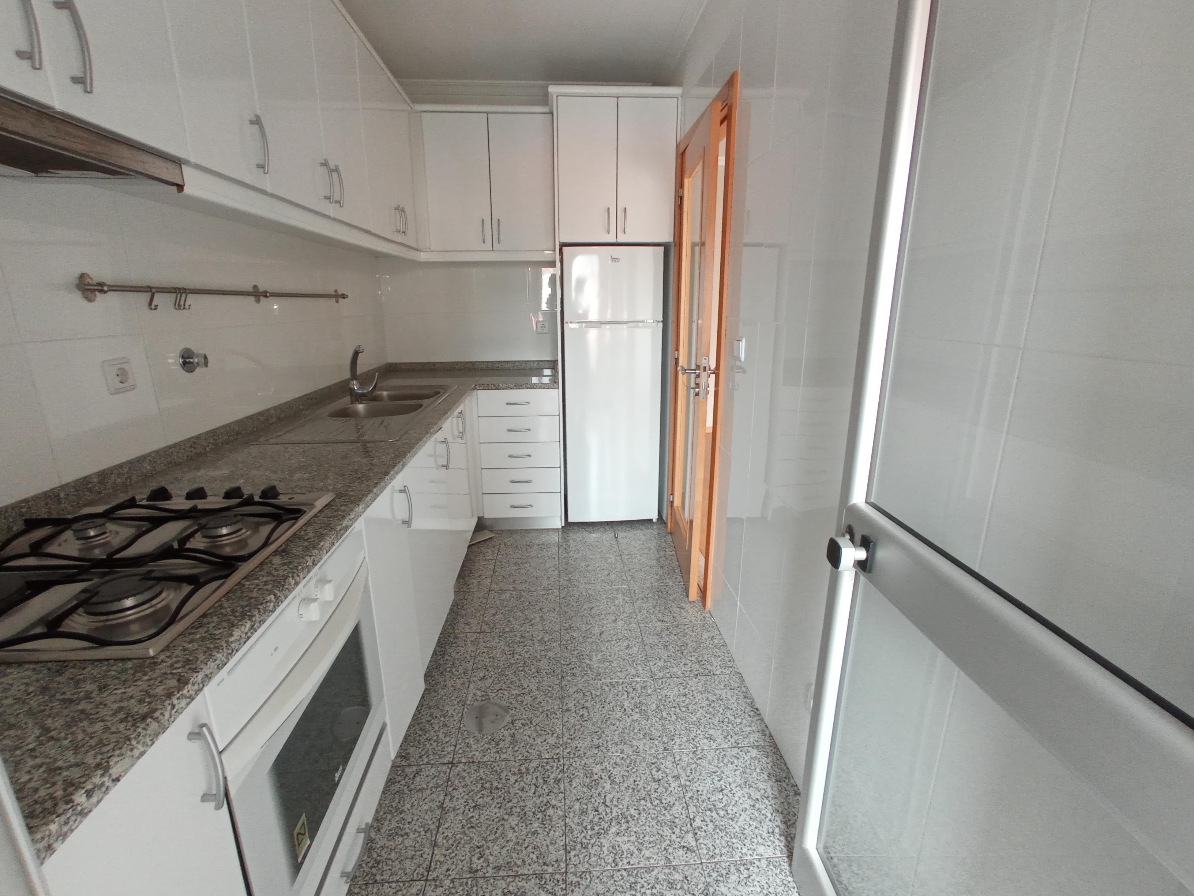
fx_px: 517
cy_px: 448
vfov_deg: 81.7
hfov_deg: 98.2
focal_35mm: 15
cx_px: 597
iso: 282
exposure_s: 1/33.3
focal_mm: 1.65
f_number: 2.2
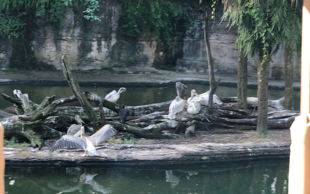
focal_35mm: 61
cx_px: 155
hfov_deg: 33.5
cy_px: 91
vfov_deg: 21.3
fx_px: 515
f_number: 2.8
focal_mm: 6.6
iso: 64
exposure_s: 1/90
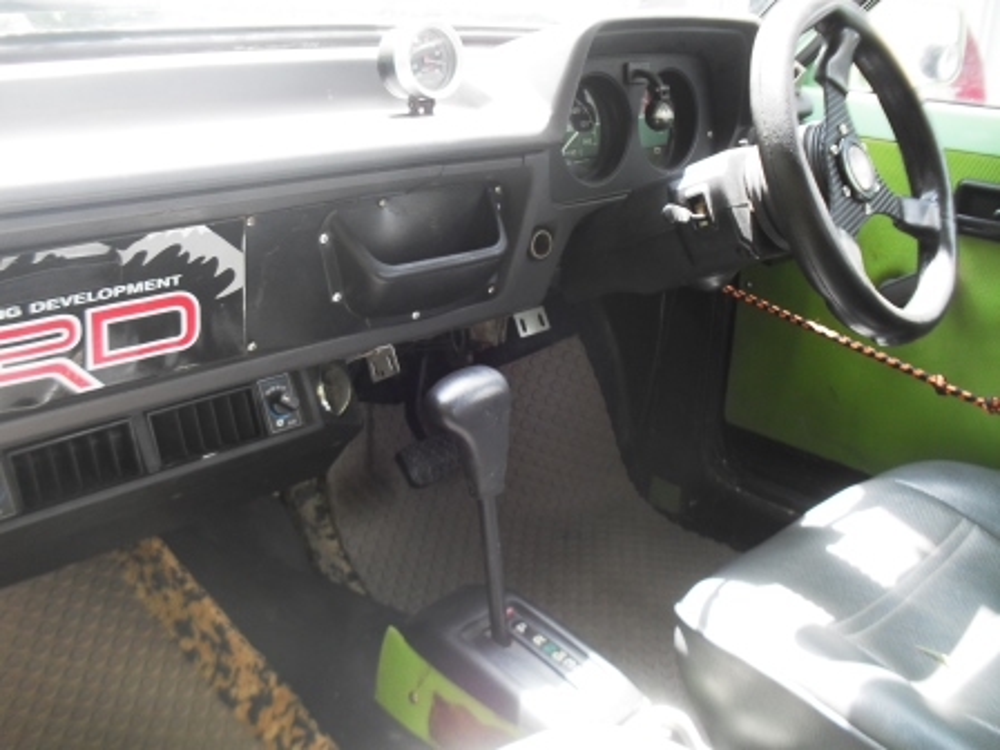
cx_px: 500
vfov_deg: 40.7
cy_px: 375
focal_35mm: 35
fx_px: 1011
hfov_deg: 52.6
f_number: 3.2
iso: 100
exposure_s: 1/45
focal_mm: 6.3
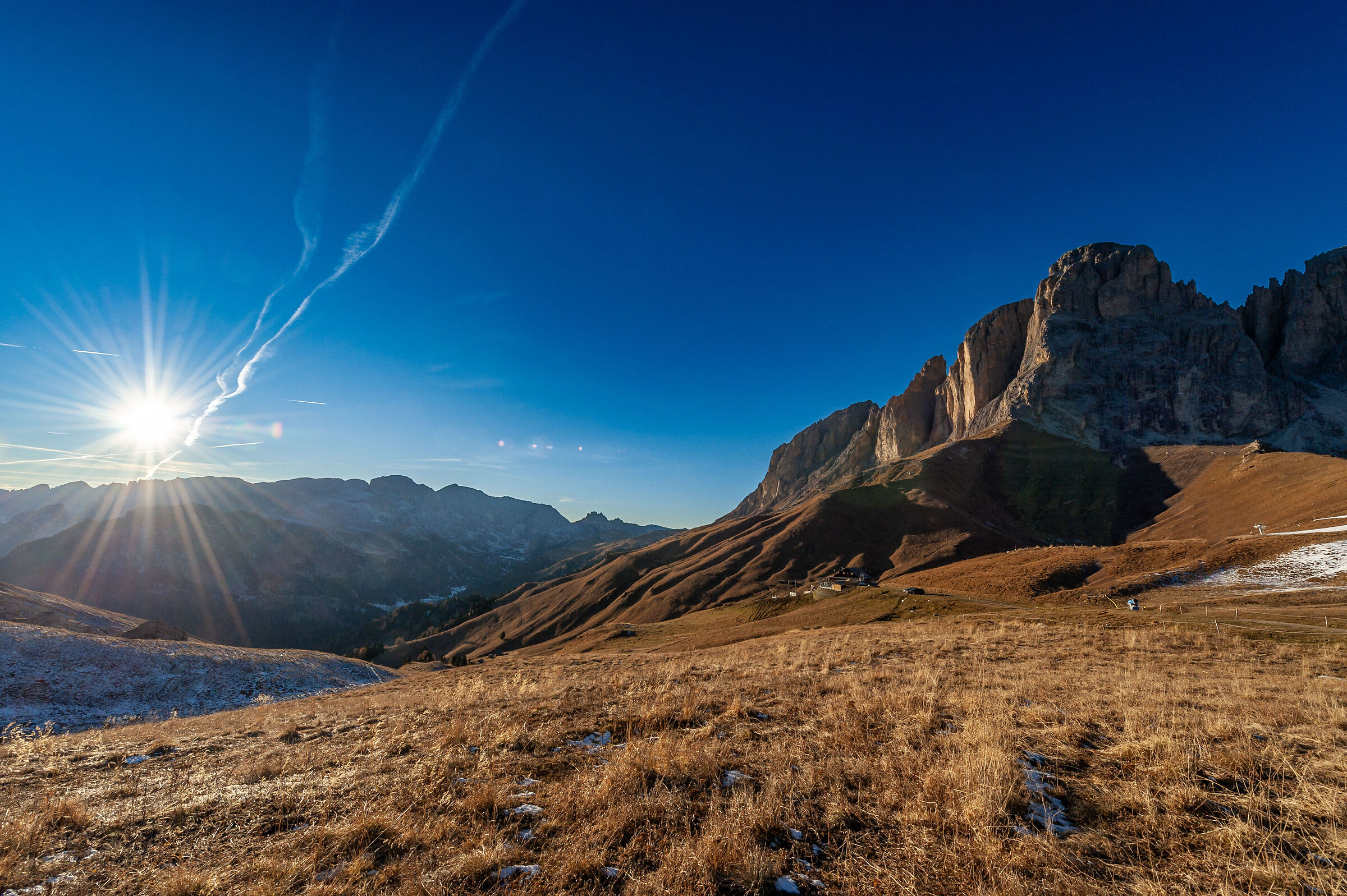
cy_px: 448
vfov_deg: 81.1
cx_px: 674
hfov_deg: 104.3
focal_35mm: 14
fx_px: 523
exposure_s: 1/800
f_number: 11
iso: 200
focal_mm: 14
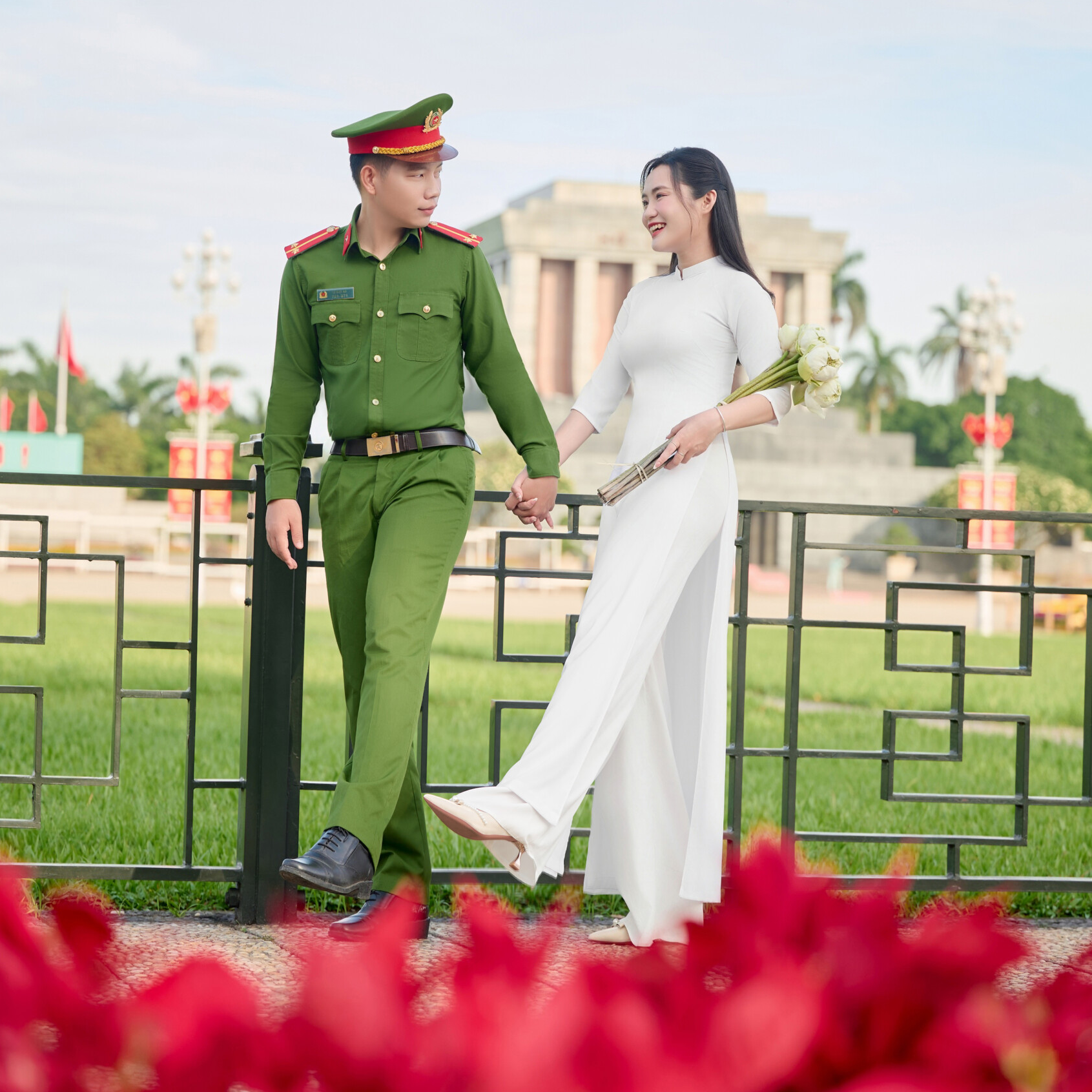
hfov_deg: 19.3
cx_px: 574
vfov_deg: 19.3
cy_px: 547
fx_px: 3212
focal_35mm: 90
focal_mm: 70
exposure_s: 1/500
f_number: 2.8
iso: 100
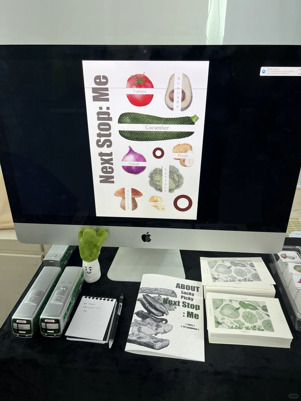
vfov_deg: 67.3
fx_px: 301
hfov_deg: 53.1
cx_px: 150
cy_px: 200
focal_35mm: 26
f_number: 1.5
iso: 50
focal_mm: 5.7
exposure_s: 1/120
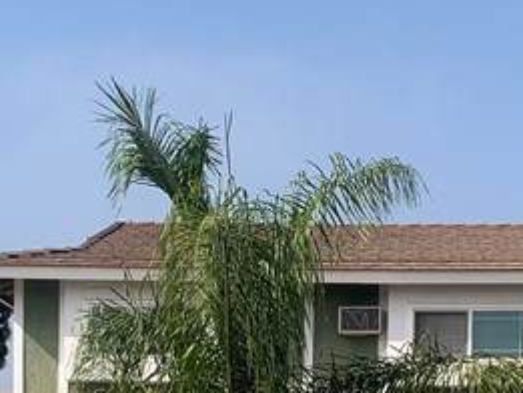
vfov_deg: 13.7
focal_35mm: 102
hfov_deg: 19.2
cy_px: 569
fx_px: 1542
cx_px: 319
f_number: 1.8
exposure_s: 1/2833
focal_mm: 4.25
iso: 25
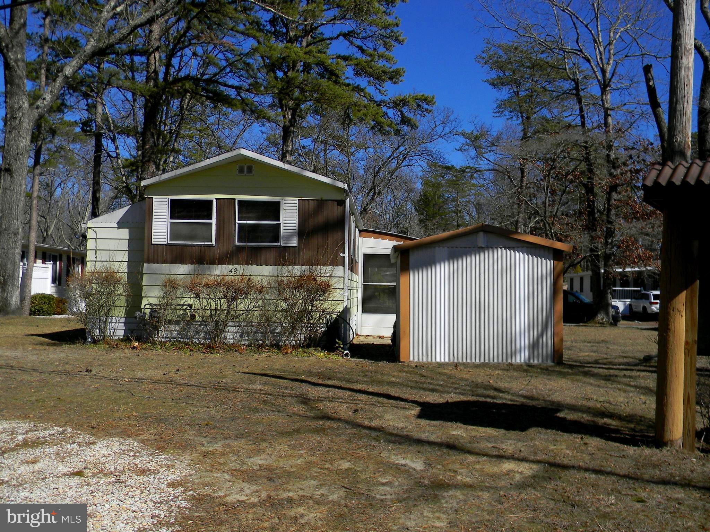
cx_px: 355
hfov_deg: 51.4
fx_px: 738
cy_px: 266
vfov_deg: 39.7
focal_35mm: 36
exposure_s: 1/373
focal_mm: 6.4
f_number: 7.4
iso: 80
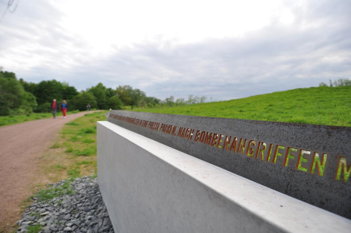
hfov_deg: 90.1
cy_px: 116
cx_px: 176
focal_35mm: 18
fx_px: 175
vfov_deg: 67.2
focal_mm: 12
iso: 200
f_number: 4
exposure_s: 1/640
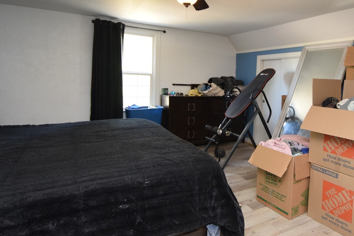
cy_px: 105
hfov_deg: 72.8
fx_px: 236
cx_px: 217
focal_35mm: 24
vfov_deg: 53.0
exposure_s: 1/60
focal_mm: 10
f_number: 3.5
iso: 1400
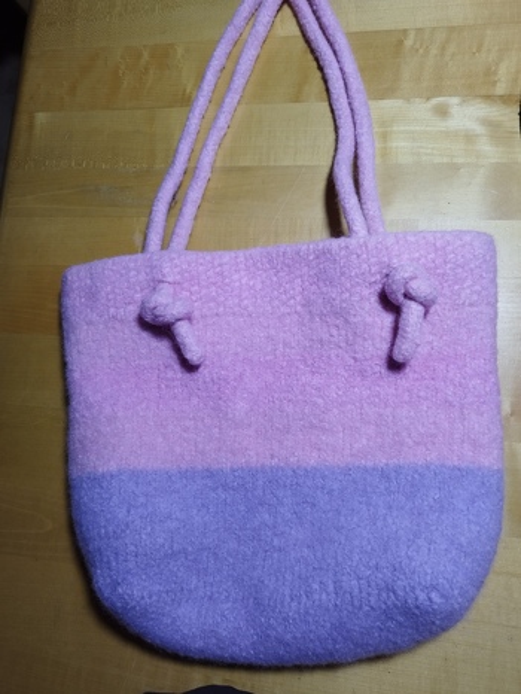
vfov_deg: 69.4
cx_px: 260
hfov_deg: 54.9
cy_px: 347
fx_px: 501
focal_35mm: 25
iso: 300
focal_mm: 5.95
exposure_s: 1/50
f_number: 1.89
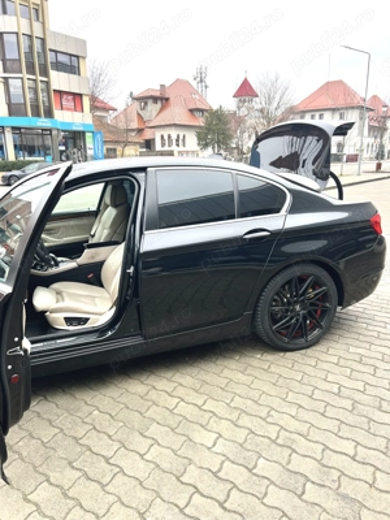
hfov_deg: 53.1
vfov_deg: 67.3
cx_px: 195
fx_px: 391
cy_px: 260
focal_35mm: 26
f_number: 1.5
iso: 50
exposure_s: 1/497
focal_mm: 5.7
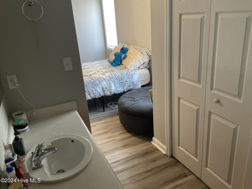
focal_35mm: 29
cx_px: 126
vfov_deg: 48.2
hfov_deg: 61.7
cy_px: 94
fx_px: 211
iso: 200
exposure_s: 1/40
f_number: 1.8
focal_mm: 3
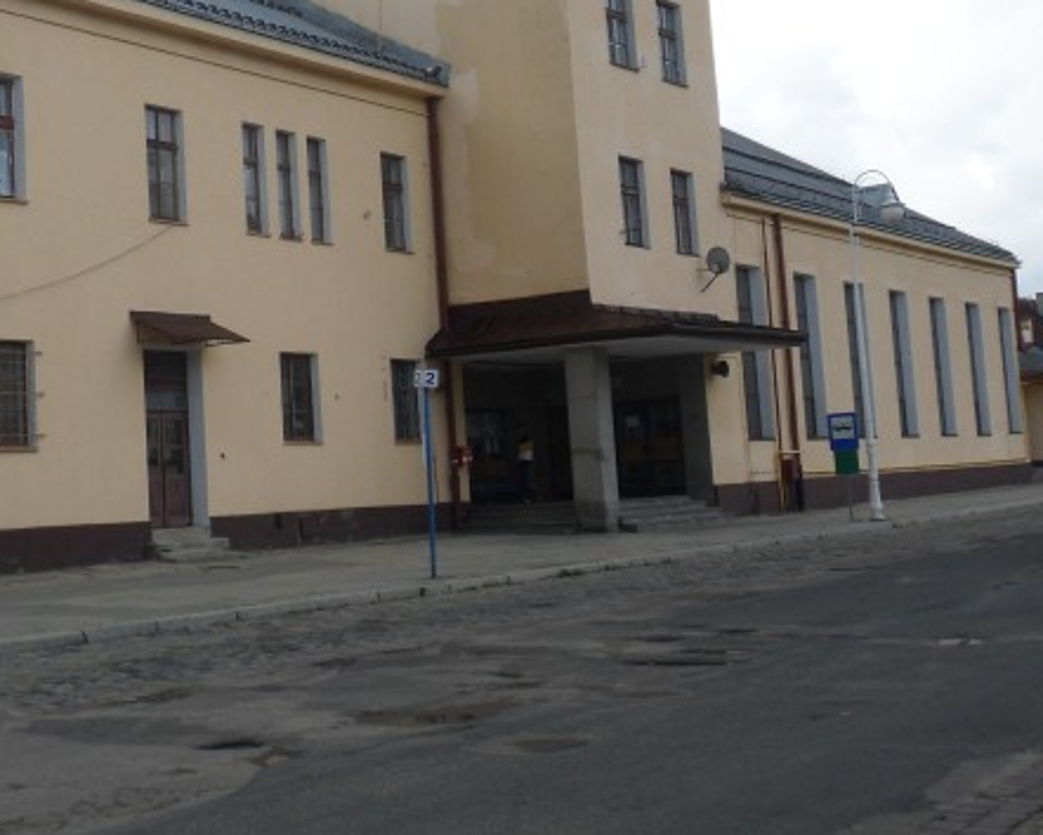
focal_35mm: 60
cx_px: 250
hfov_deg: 30.9
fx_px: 1853
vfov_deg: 25.2
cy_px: 245
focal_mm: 5.7
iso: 80
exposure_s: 1/250
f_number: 3.7
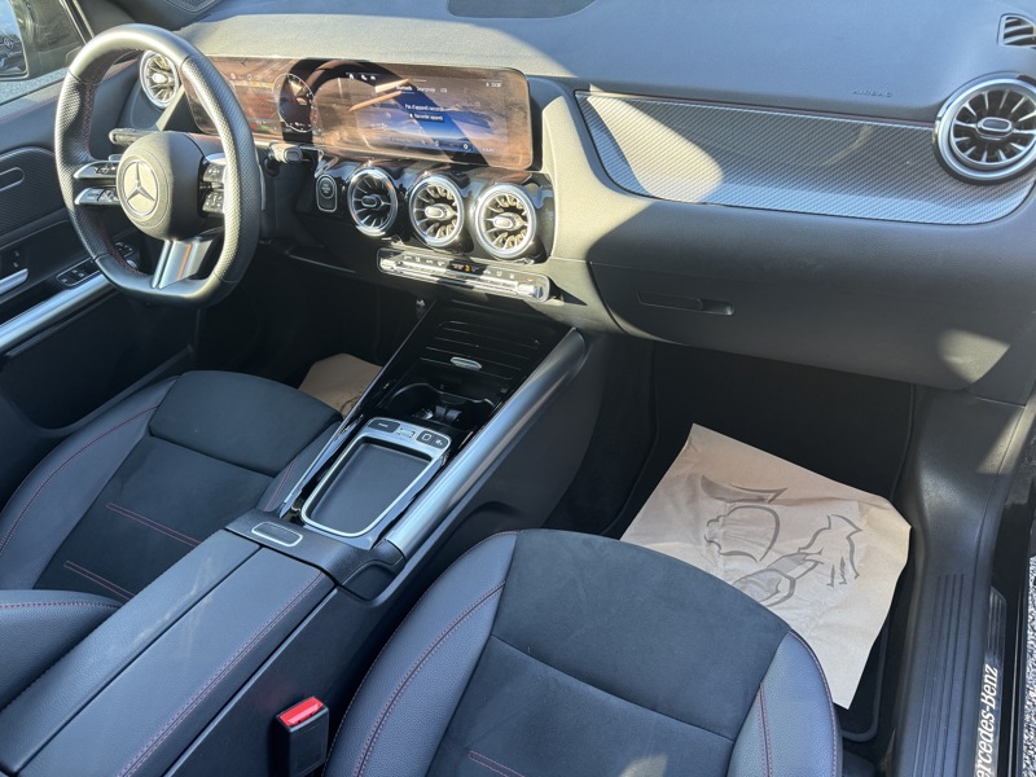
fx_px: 718
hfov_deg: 71.6
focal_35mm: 24
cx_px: 518
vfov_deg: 56.8
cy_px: 388
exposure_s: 1/121
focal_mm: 6.76
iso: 200
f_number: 1.78
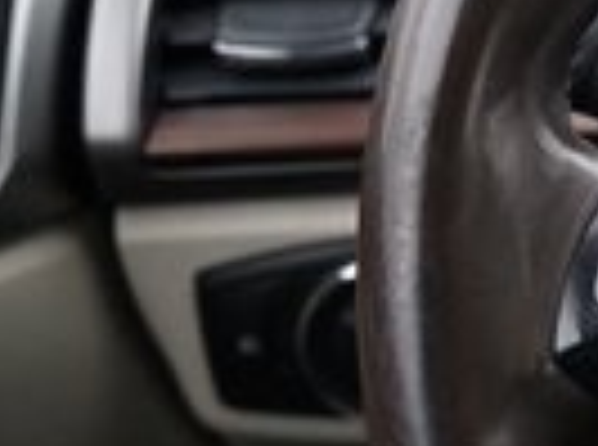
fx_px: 2240
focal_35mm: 130
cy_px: 214
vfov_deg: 11.3
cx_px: 1434
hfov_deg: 12.2
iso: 2000
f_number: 2.8
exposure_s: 1/160
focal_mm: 28
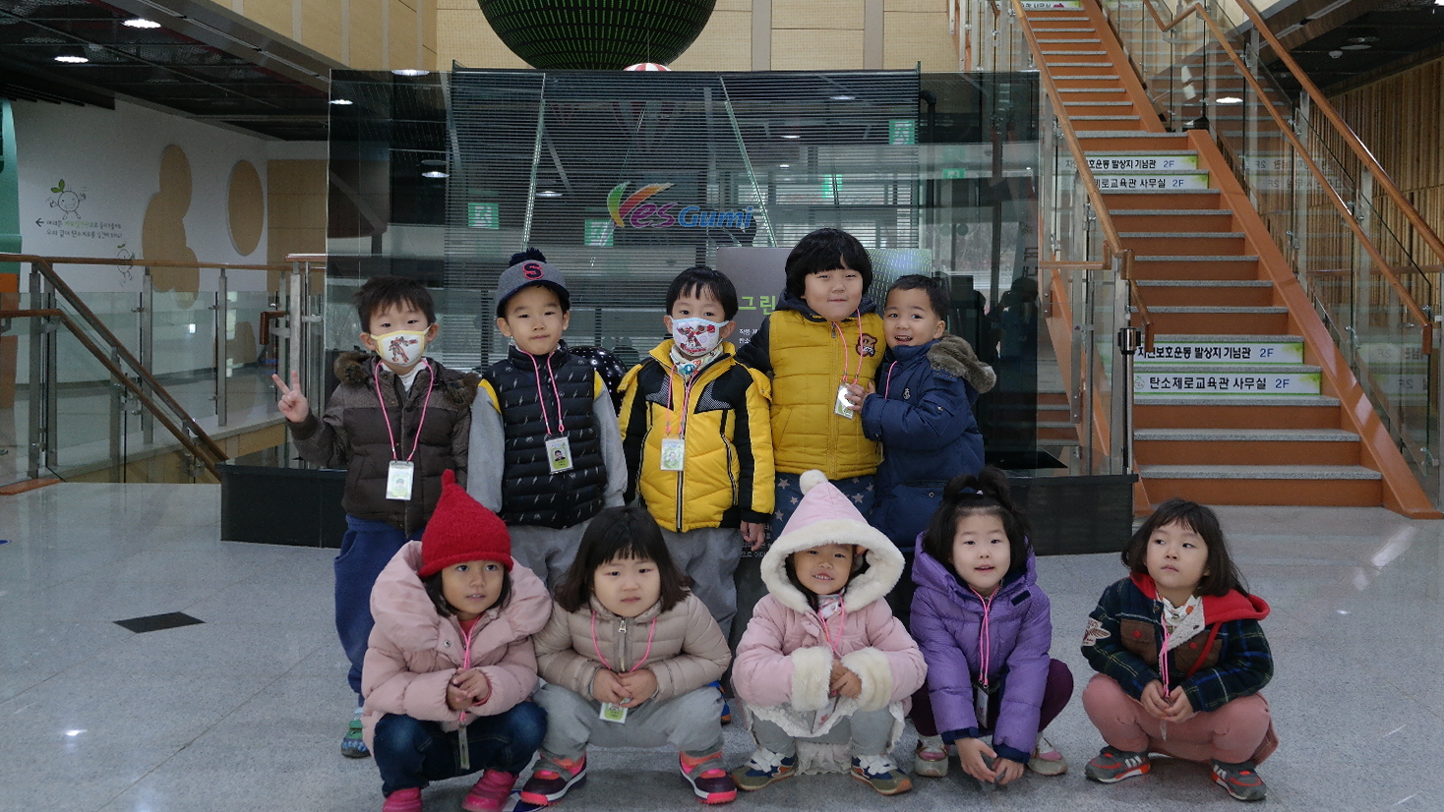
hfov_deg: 53.9
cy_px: 315
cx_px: 799
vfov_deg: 31.9
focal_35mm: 37
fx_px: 1417
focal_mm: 20
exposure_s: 1/40
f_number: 3.5
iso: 400
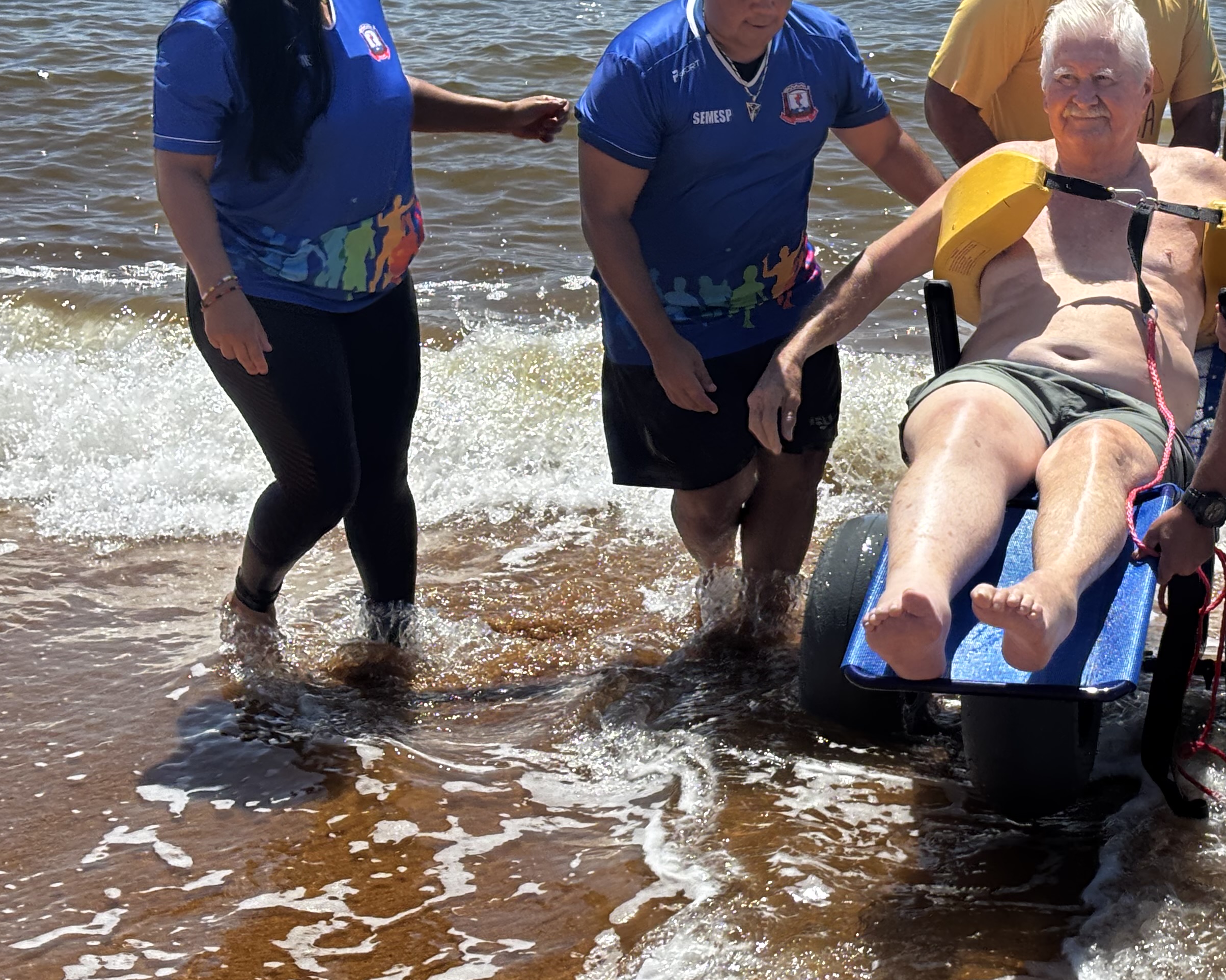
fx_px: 3084
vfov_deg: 18.1
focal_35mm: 85
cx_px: 1019
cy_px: 443
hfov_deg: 22.1
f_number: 1.6
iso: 40
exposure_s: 1/2778
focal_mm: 5.96
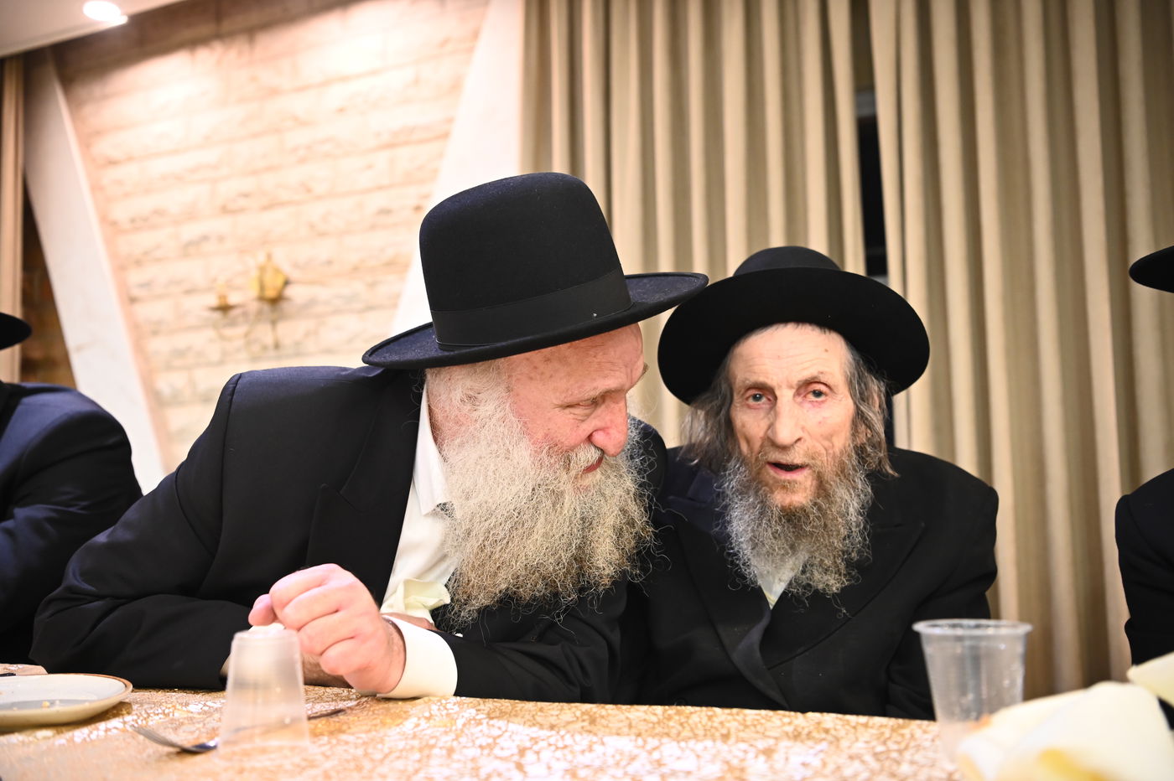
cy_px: 390
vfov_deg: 38.8
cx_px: 587
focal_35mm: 34
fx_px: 1108
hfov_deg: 55.8
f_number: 3.2
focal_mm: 34
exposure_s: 1/125
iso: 2000
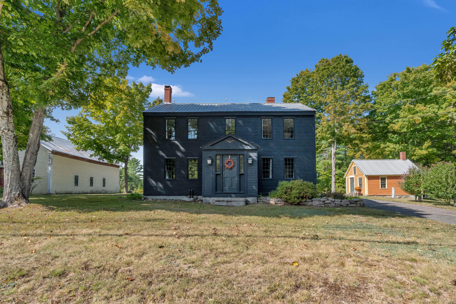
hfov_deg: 96.7
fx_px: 203
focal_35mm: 16
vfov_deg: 73.8
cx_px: 228
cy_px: 152
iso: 800
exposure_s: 1/2000
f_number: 8
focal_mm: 16
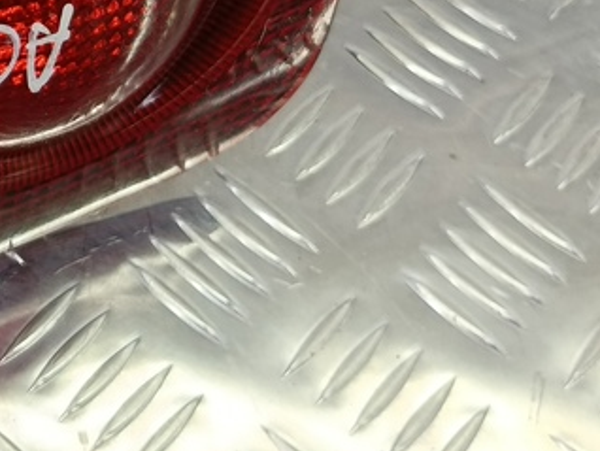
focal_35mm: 74
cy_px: -64
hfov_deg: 22.2
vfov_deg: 19.0
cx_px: -275
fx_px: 1284
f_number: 1.6
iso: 111
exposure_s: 1/50
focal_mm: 4.11
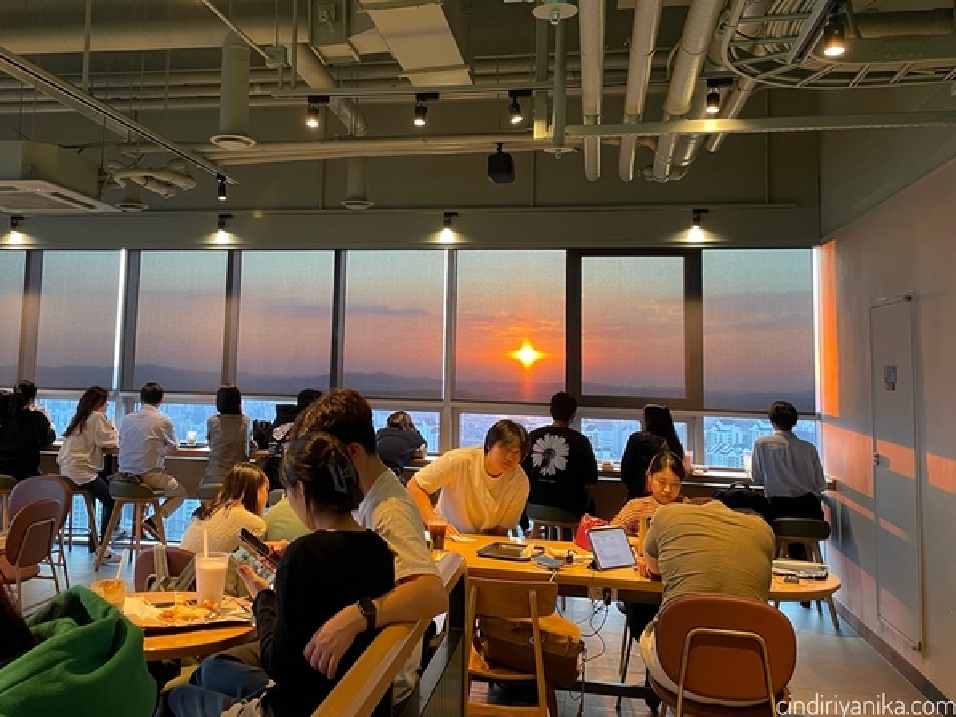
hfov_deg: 55.1
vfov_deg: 42.8
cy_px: 291
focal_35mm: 33
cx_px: 398
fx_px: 911
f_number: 1.6
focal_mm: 4.2
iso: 160
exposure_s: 1/60
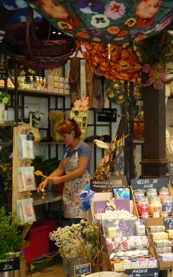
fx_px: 407
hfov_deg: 23.5
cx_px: 144
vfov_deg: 37.4
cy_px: 159
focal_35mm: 54
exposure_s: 1/30
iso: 100
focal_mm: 6.2
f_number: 3
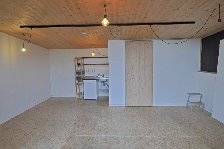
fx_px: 130
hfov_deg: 81.3
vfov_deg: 59.4
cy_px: 74
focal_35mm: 21
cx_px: 112
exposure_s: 1/60
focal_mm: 14
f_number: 4
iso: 200
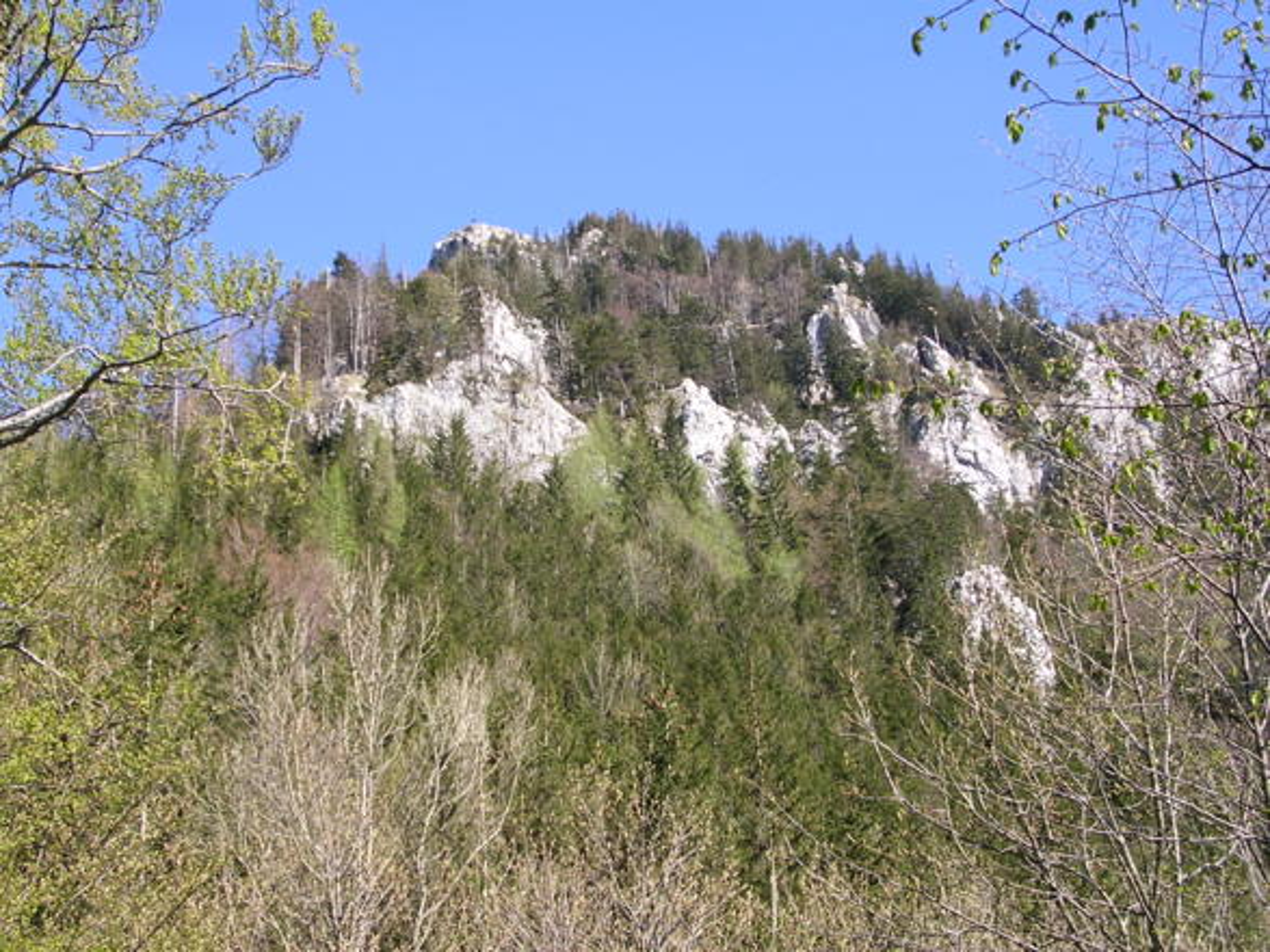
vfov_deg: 24.4
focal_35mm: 60
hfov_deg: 32.2
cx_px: 635
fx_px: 2201
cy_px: 476
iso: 100
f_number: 3.4
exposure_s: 1/292
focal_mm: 9.1
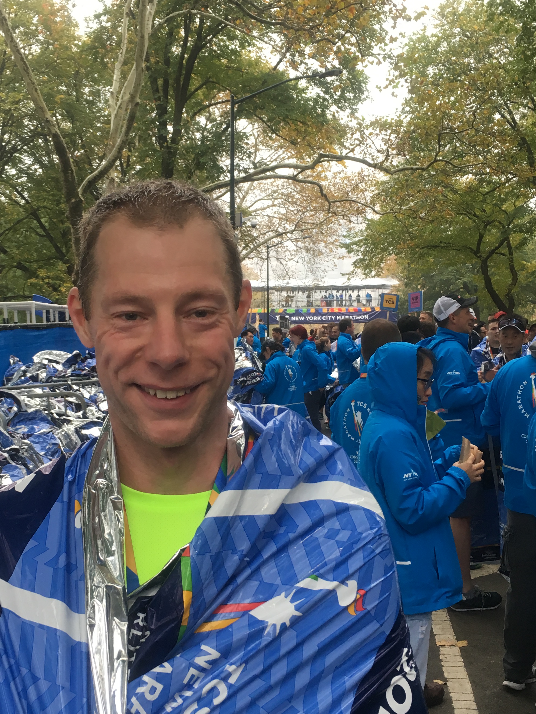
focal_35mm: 44
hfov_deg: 32.8
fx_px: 908
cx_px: 230
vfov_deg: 42.9
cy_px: 369
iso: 32
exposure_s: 1/40
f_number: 2.2
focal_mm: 4.15
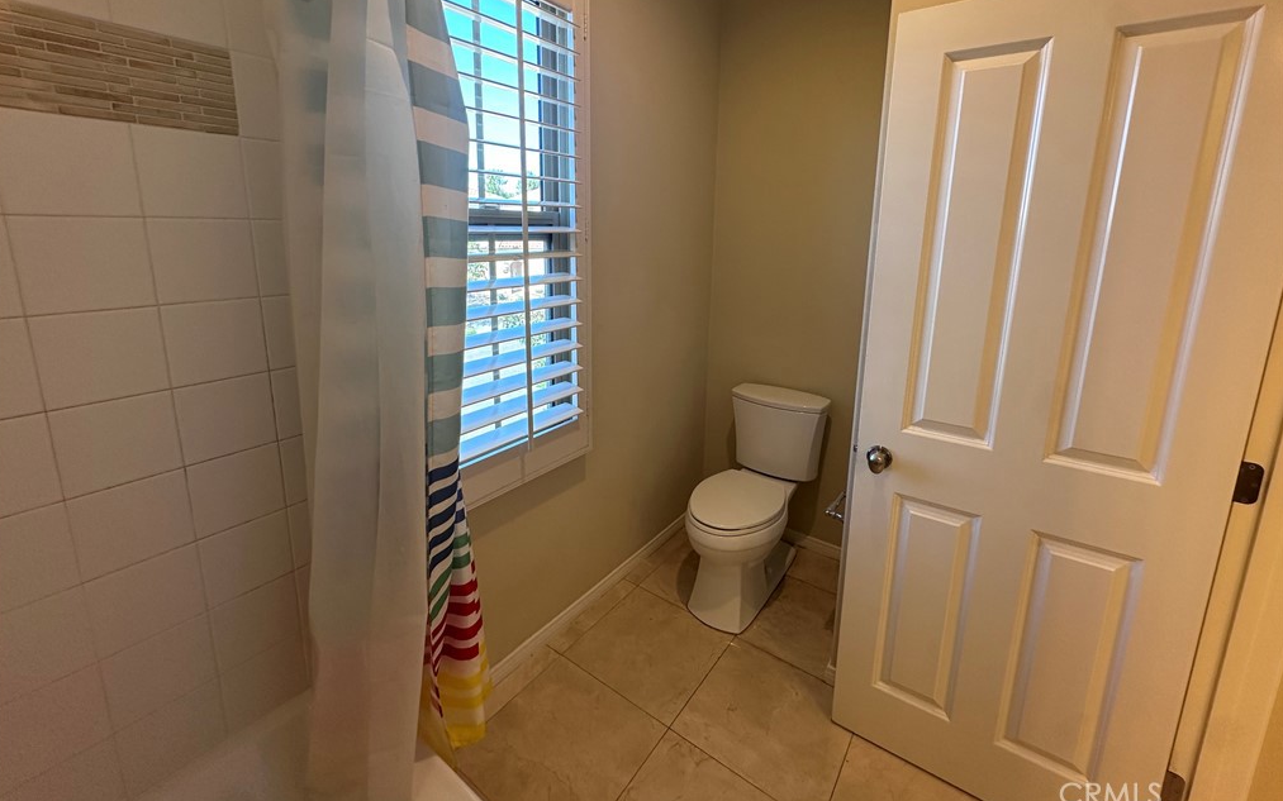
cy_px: 326
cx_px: 640
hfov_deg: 101.5
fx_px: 524
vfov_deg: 74.1
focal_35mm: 15
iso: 125
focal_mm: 2.22
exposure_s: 1/120
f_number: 2.2
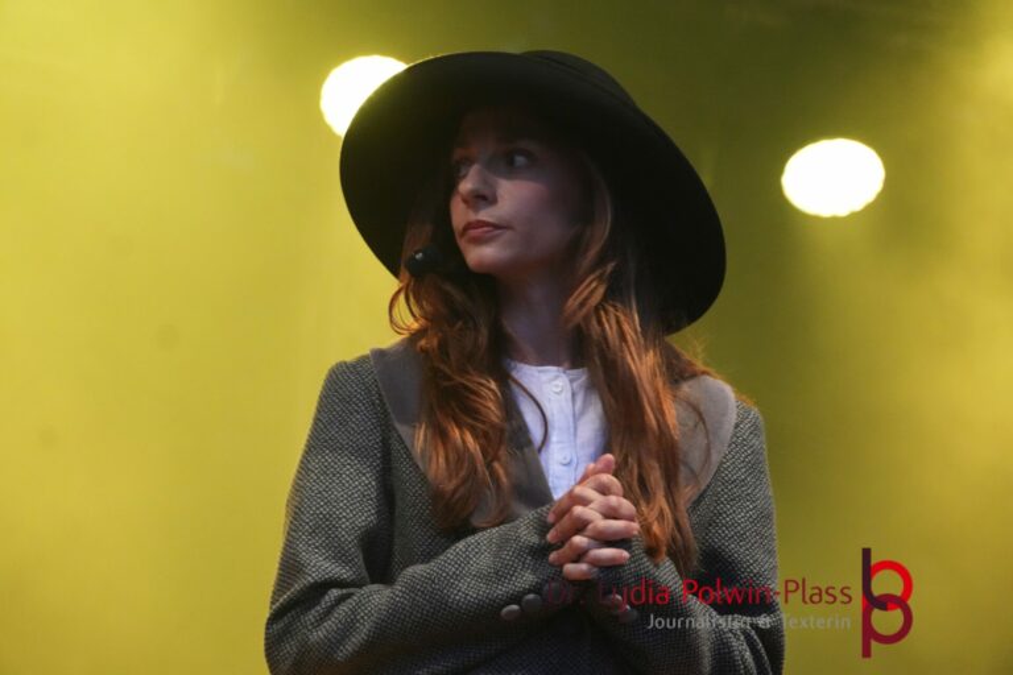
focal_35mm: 172
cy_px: 338
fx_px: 4854
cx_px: 506
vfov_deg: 8.0
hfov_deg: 11.9
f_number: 5.6
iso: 6400
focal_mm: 115
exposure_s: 1/160
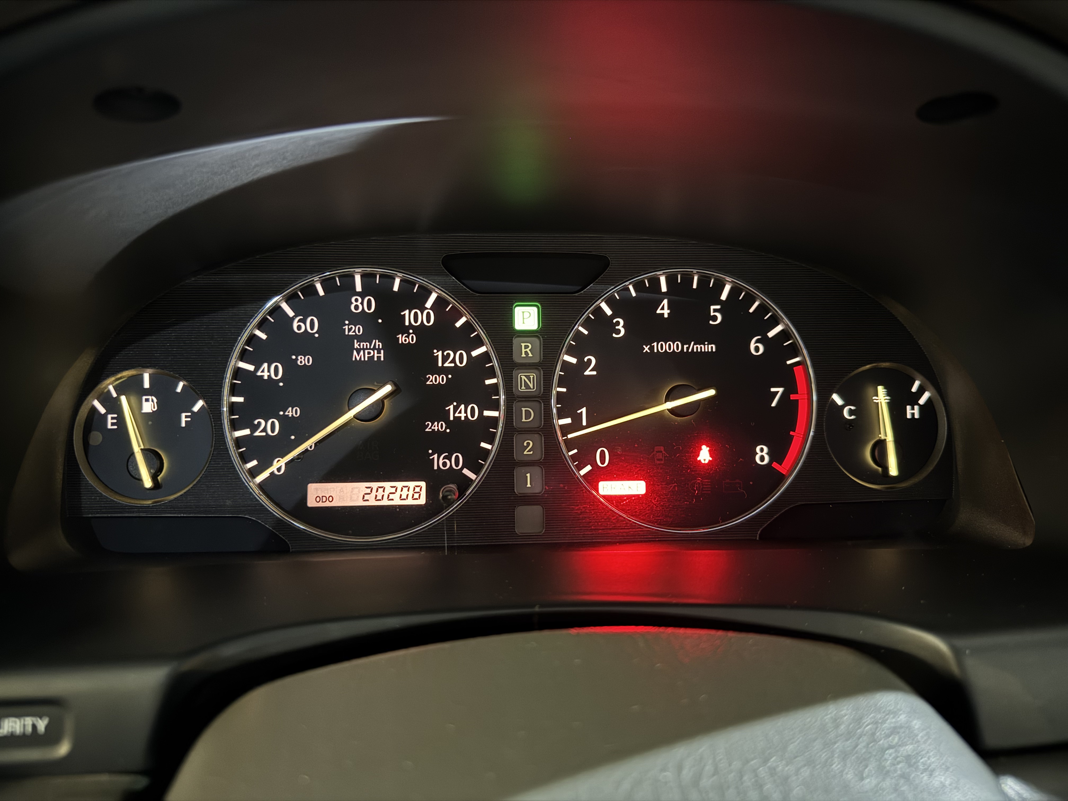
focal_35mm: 24
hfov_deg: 71.6
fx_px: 740
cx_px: 534
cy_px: 400
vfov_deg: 56.8
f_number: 1.78
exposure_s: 1/5
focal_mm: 6.76
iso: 1250
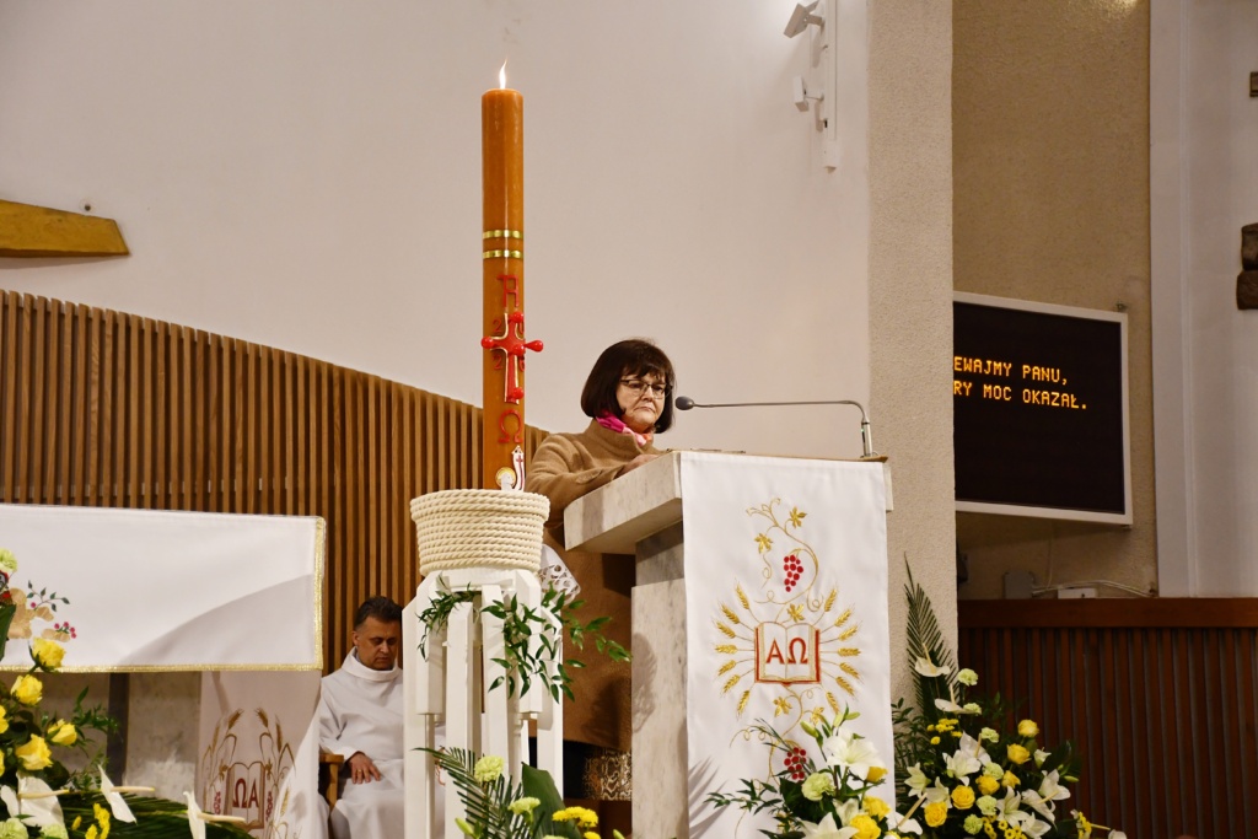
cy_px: 420
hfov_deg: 22.6
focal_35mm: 90
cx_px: 629
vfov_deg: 15.2
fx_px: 3145
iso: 1400
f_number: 5
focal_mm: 60
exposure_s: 1/125
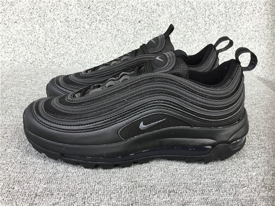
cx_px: 138
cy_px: 103
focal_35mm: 31
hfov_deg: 58.4
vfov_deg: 45.4
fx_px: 246
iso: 40
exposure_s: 1/100
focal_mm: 3.3
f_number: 2.4
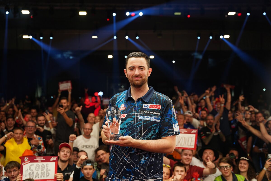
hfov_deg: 43.3
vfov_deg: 29.6
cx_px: 136
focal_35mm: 45
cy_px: 90
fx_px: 342
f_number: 2.8
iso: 800
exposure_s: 1/250
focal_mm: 45.4
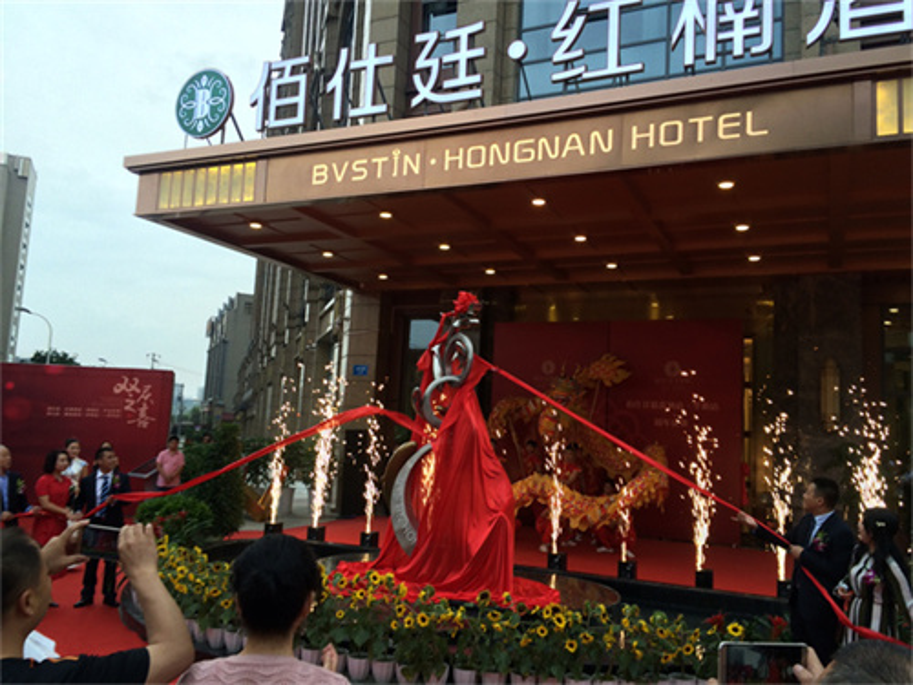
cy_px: 342
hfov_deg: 61.7
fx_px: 765
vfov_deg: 48.2
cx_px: 456
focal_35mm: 29
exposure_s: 1/100
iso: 50
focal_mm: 4.15
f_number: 2.2
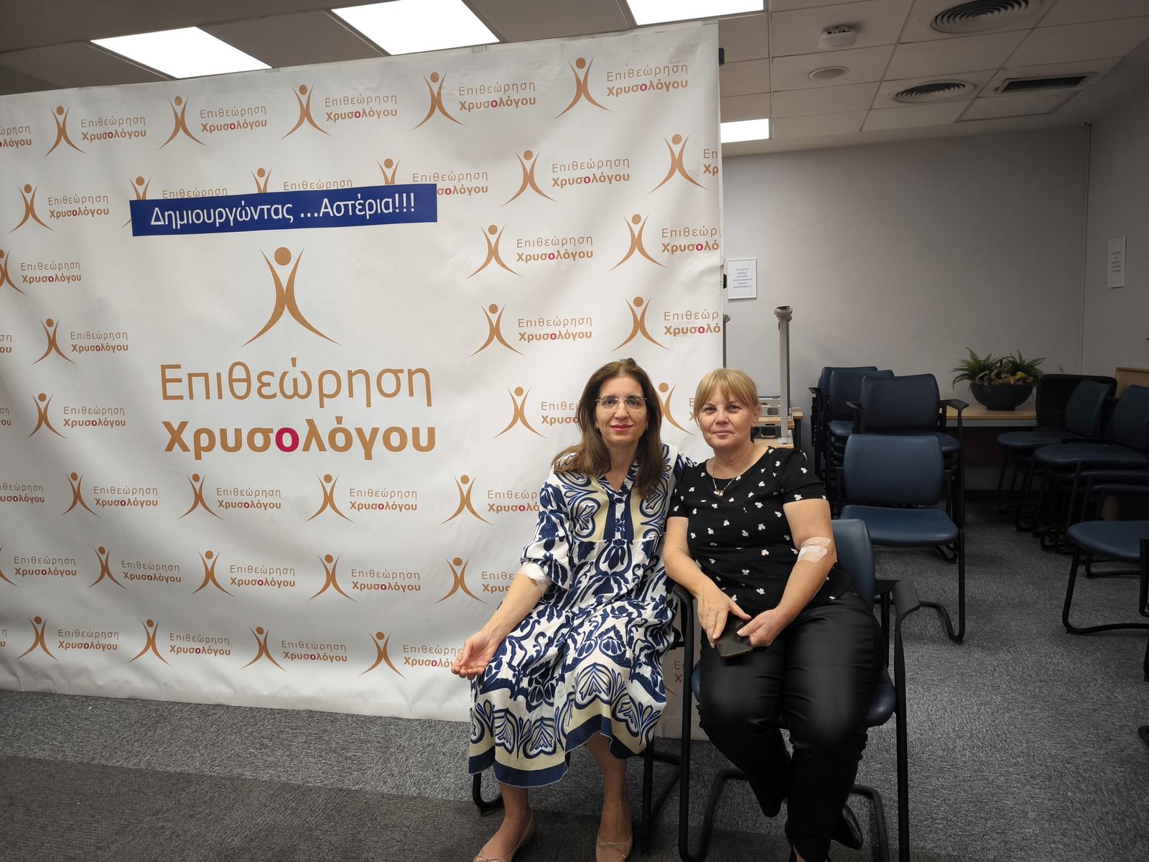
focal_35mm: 24
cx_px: 574
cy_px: 431
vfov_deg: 56.8
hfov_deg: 71.6
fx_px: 797
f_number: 1.9
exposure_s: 1/100
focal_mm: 6.92
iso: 100
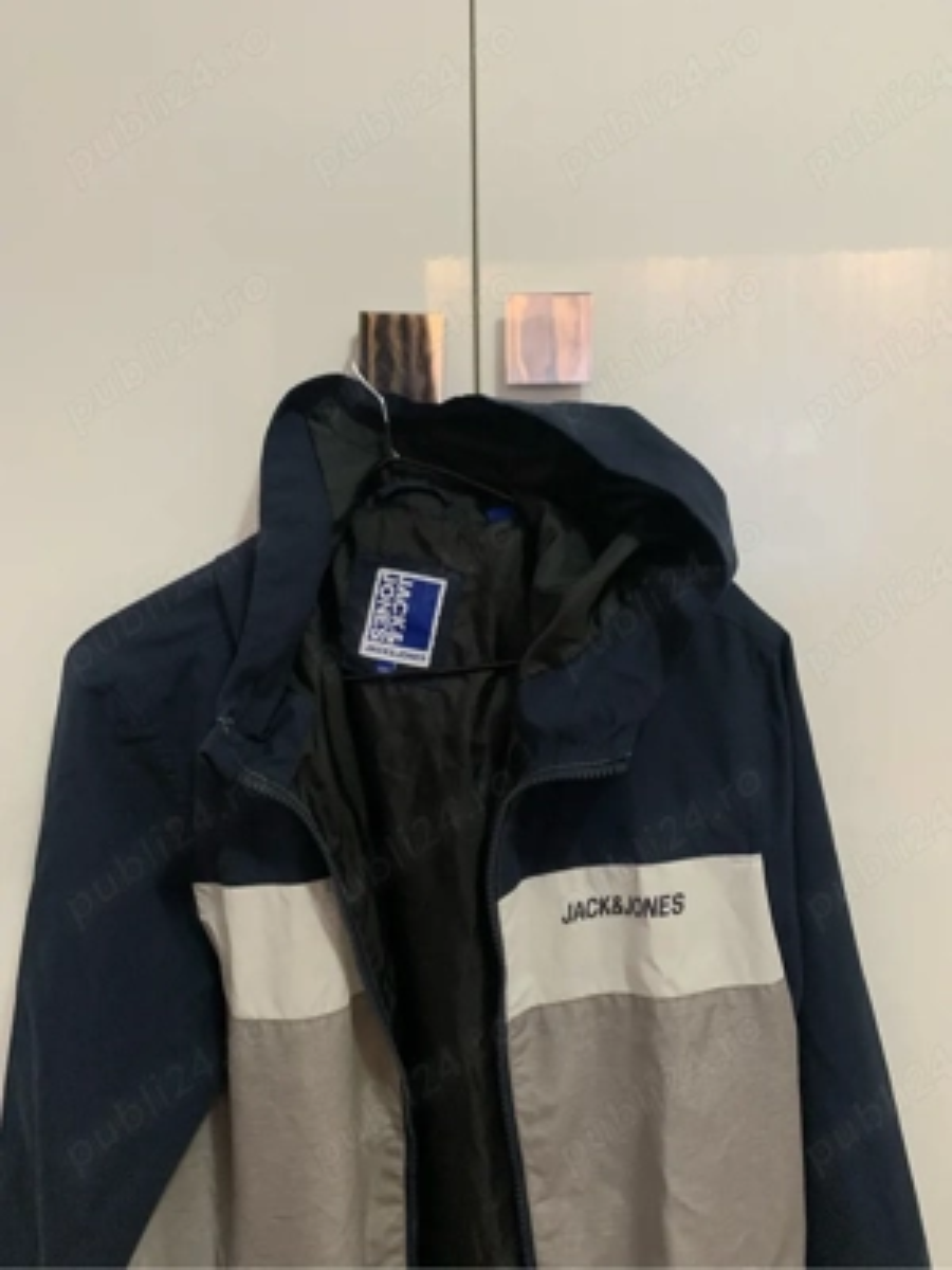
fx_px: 953
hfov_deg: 53.1
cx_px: 476
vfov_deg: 67.3
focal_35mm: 26
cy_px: 635
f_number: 1.8
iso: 400
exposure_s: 1/33
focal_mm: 4.25
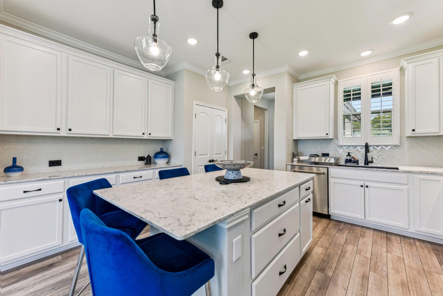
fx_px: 172
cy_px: 148
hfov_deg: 104.2
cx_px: 222
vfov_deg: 81.2
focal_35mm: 14
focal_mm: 14
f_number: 8
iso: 110
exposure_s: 1/8
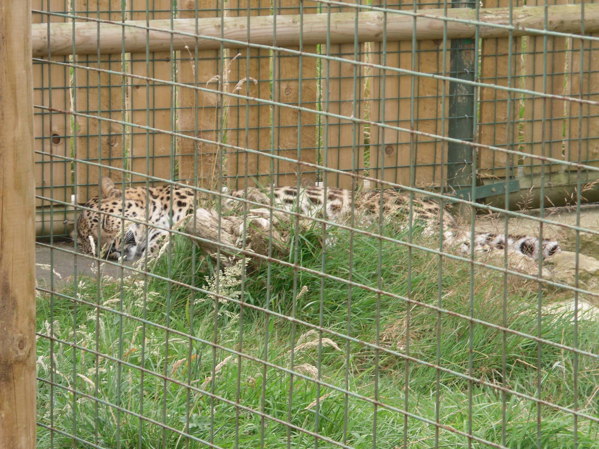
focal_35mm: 175
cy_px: 224
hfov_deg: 11.3
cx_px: 300
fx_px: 3028
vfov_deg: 8.5
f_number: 5.5
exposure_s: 1/90
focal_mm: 31.5
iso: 80
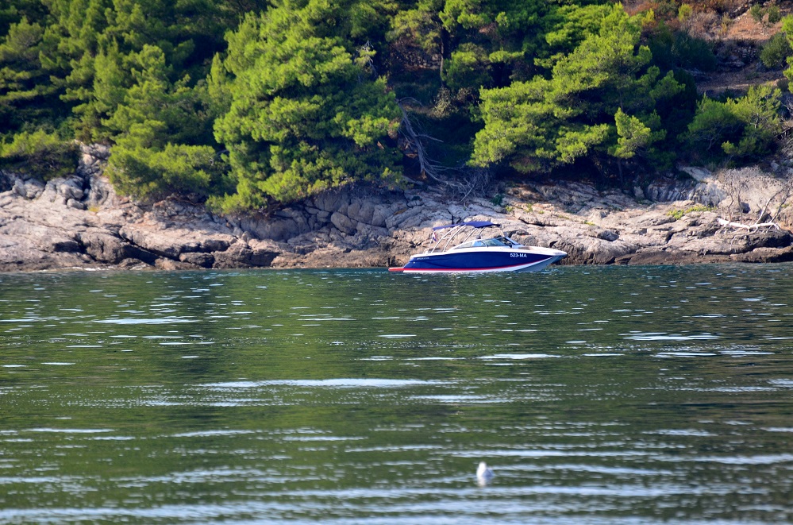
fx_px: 9889
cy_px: 262
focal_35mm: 450
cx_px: 396
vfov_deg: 3.0
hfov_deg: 4.6
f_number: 5.6
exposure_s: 1/800
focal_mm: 300
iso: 400
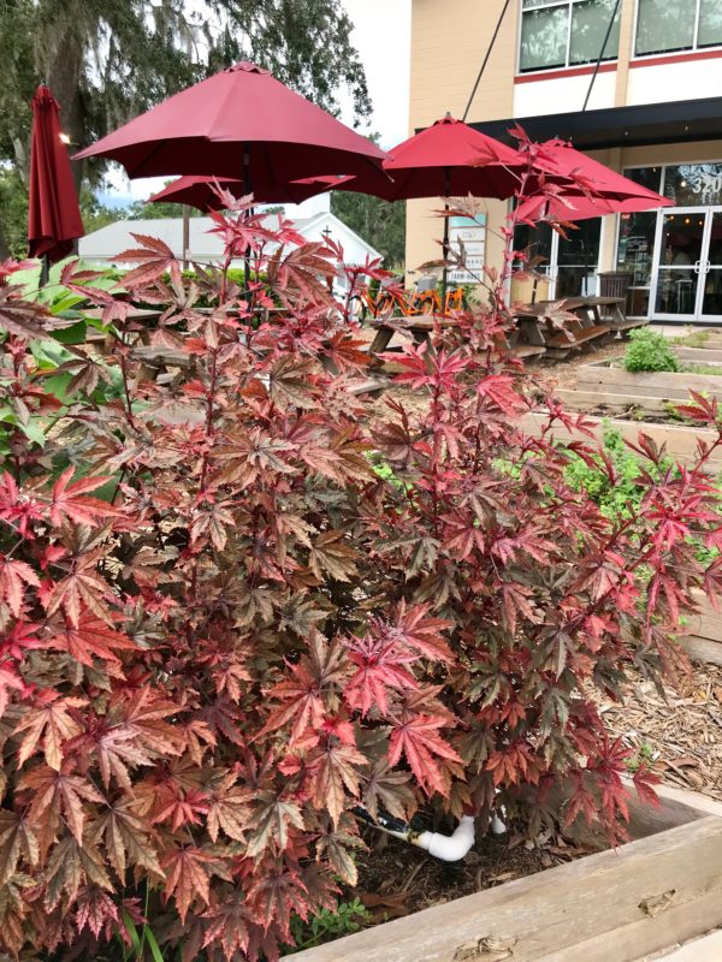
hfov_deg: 49.7
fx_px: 779
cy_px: 481
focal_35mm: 28
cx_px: 361
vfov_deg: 63.4
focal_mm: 3.99
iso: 20
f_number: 1.8
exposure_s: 1/289
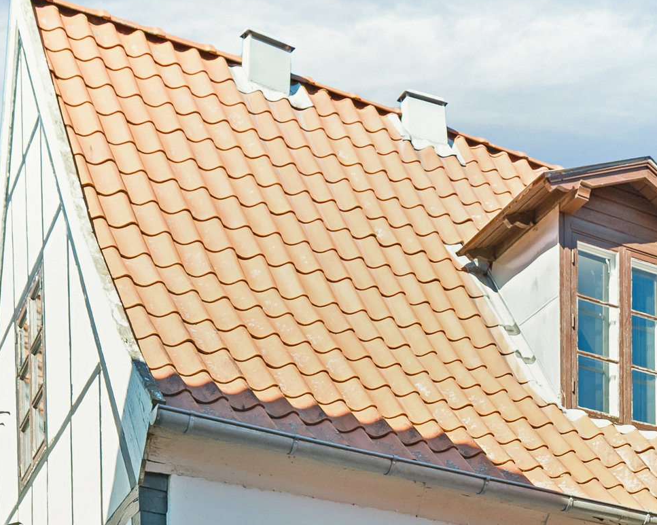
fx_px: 1331
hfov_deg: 26.5
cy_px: 650
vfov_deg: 20.7
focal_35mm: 68
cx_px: 625
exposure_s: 1/400
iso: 320
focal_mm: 23.5
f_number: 6.3
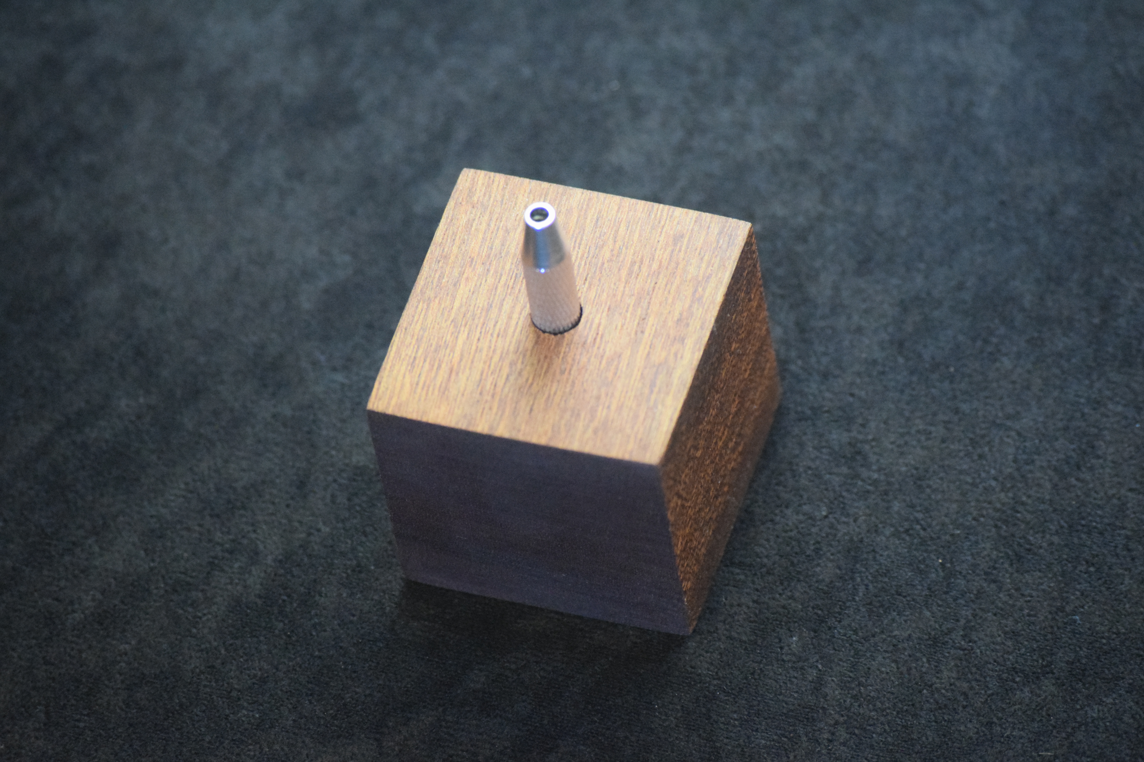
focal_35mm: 232
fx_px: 7388
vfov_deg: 5.9
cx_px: 572
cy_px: 381
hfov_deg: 8.9
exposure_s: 1/60
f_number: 5
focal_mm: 155
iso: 6400
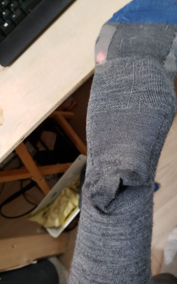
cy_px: 143
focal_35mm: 28
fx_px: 216
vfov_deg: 66.5
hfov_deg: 44.3
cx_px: 107
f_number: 1.5
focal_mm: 4.3
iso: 250
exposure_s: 1/15
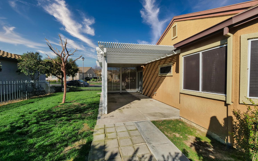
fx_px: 105
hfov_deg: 101.5
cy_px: 80
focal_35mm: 15
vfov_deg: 74.8
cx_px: 130
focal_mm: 7
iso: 100
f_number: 9
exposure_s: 1/400
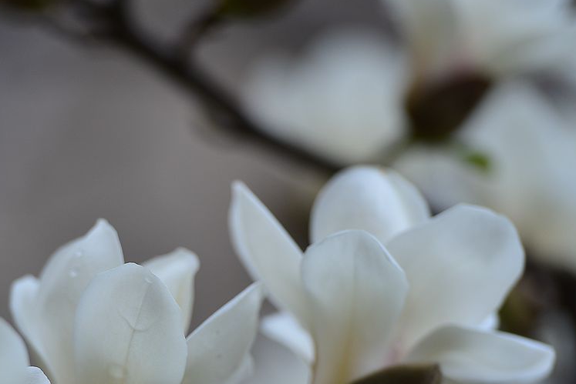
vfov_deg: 3.8
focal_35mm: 361
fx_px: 5779
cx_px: 156
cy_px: 330
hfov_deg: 5.7
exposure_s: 1/500
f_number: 2.8
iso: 320
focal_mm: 200
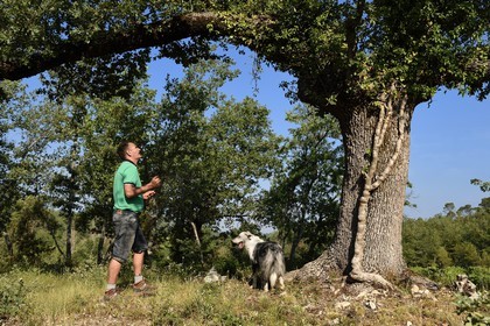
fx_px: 436
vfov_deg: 41.1
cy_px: 163
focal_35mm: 32
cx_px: 245
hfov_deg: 58.7
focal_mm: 32
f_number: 11
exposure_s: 1/250
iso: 200
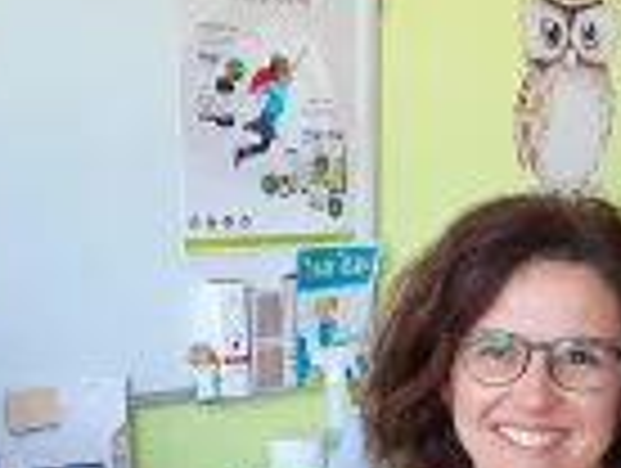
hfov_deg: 25.0
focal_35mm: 78
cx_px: 333
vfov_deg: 18.4
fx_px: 1402
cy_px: 486
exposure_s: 1/33
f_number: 1.7
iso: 50
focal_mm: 3.93
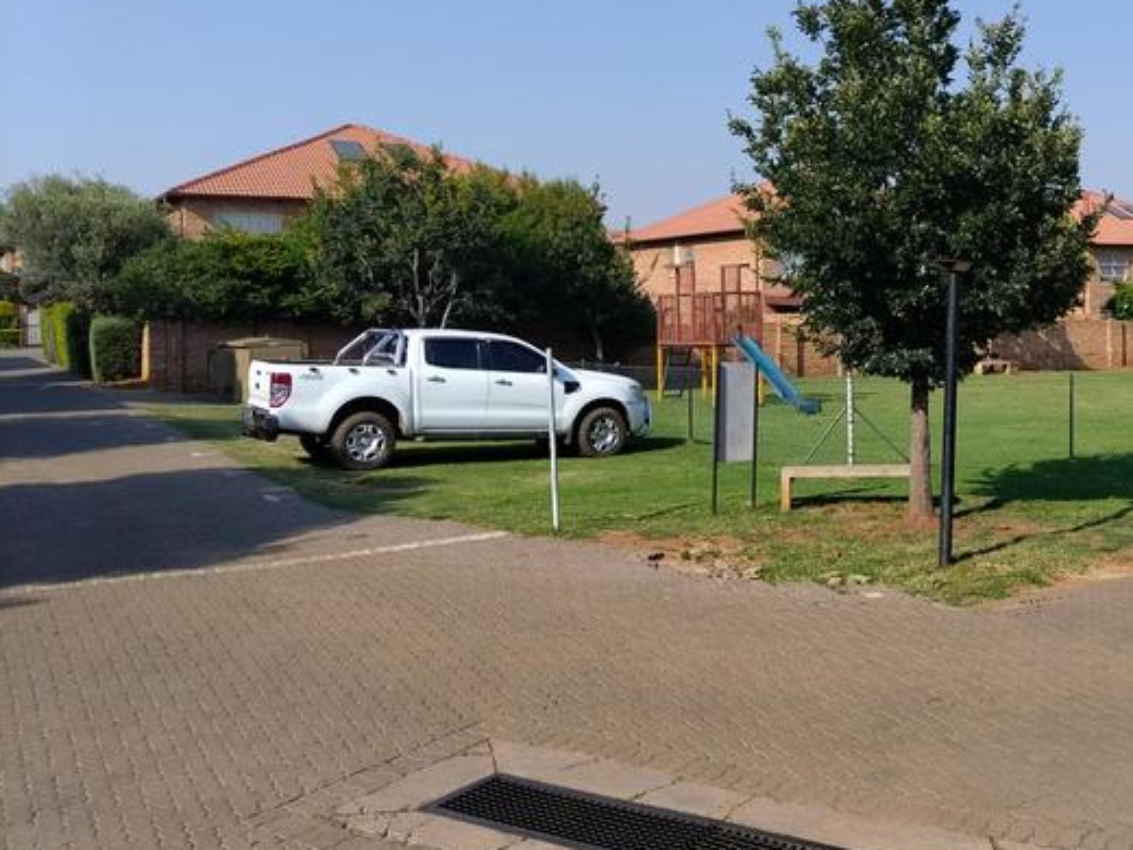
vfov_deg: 35.6
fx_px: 1309
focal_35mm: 40
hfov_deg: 45.1
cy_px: 277
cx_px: 861
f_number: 1.8
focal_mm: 4.7
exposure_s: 1/1208
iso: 100
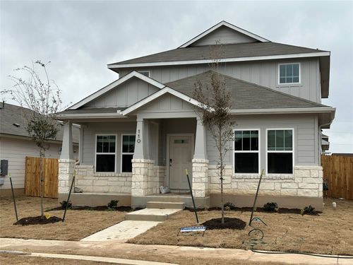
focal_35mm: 48
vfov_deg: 30.3
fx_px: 489
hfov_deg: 39.7
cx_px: 176
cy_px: 132
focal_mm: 6.86
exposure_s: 1/1475
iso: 64
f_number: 1.78
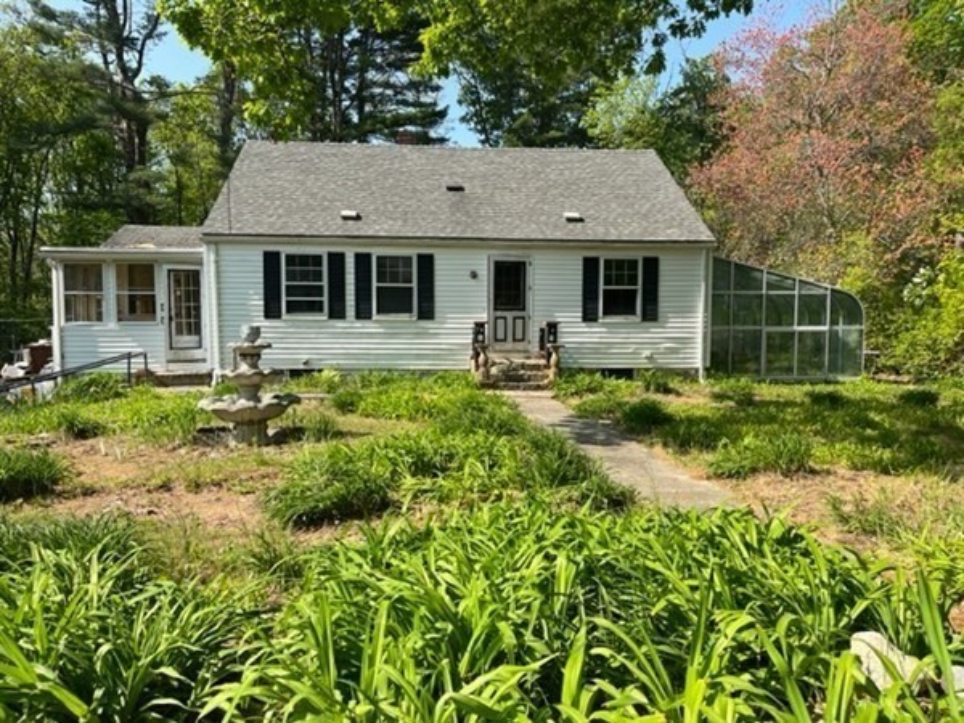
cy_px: 362
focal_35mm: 26
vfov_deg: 53.1
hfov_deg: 67.3
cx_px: 482
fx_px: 724
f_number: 1.6
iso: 50
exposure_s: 1/1672
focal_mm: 5.1
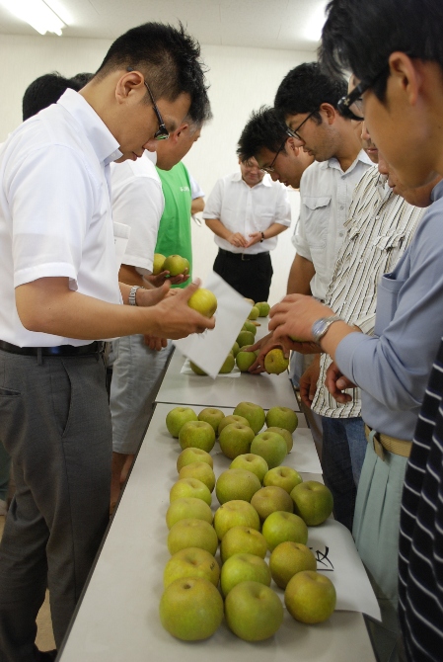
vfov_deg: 53.1
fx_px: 662
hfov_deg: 37.0
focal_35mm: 36
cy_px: 331
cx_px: 222
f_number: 4.2
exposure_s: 1/30
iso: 400
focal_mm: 24
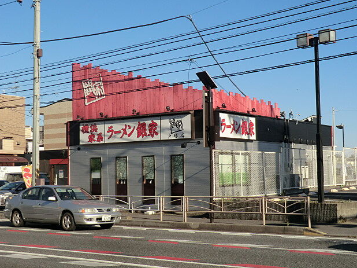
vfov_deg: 25.6
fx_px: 588
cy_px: 130
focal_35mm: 57
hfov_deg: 33.8
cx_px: 181
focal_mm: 9.8
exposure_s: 1/800
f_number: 4.2
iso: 80
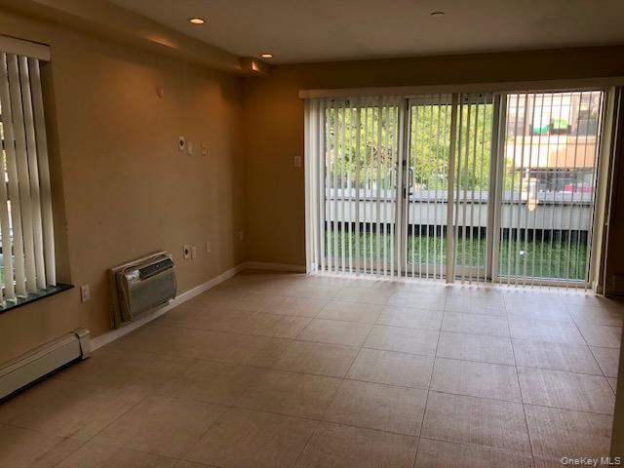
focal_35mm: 28
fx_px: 505
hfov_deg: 63.4
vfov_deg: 49.7
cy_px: 234
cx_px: 312
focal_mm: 3.99
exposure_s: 1/120
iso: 50
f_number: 1.8
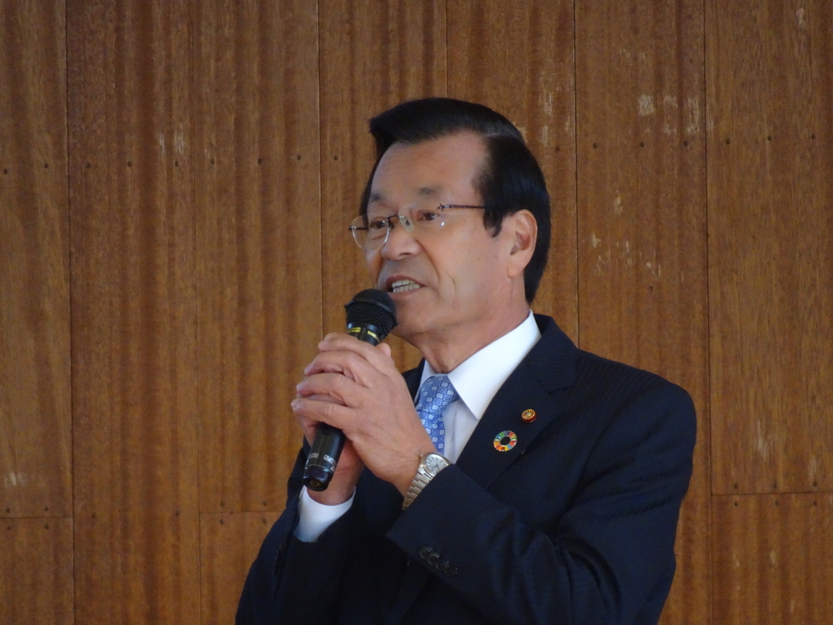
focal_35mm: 720
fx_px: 17326
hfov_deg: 2.8
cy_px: 312
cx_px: 416
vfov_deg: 2.1
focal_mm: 123
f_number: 6.4
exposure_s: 1/200
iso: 800
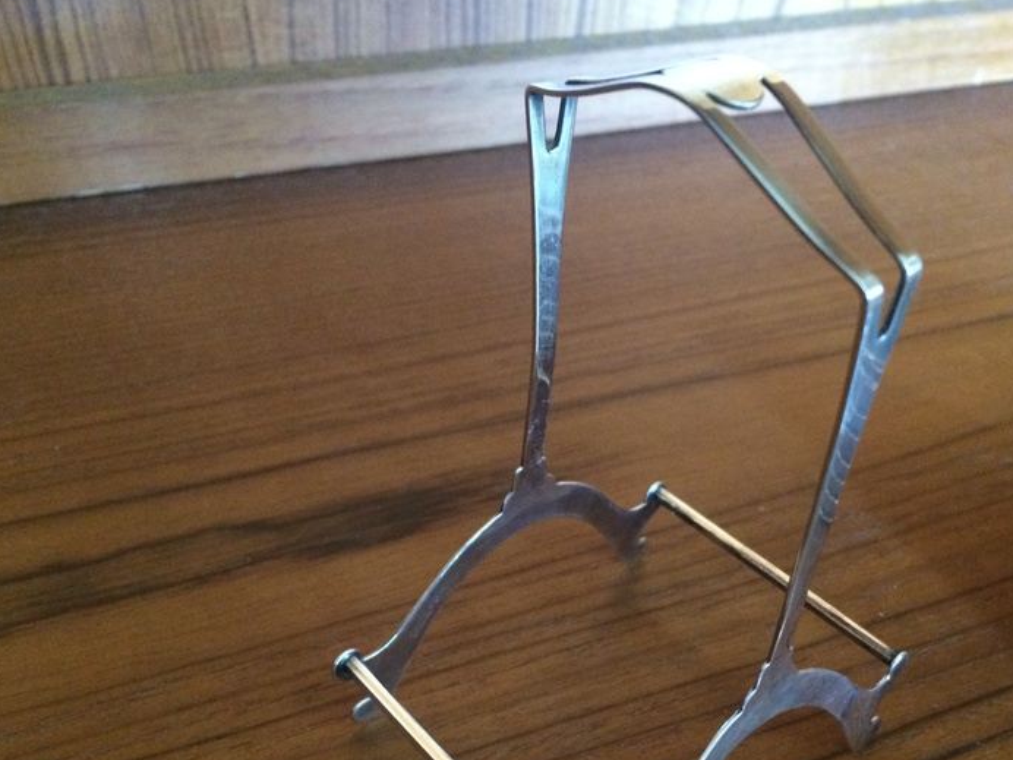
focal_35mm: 39
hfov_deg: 47.8
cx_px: 556
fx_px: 1141
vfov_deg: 36.6
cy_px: 471
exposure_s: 1/15
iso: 400
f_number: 2.2
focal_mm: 4.12
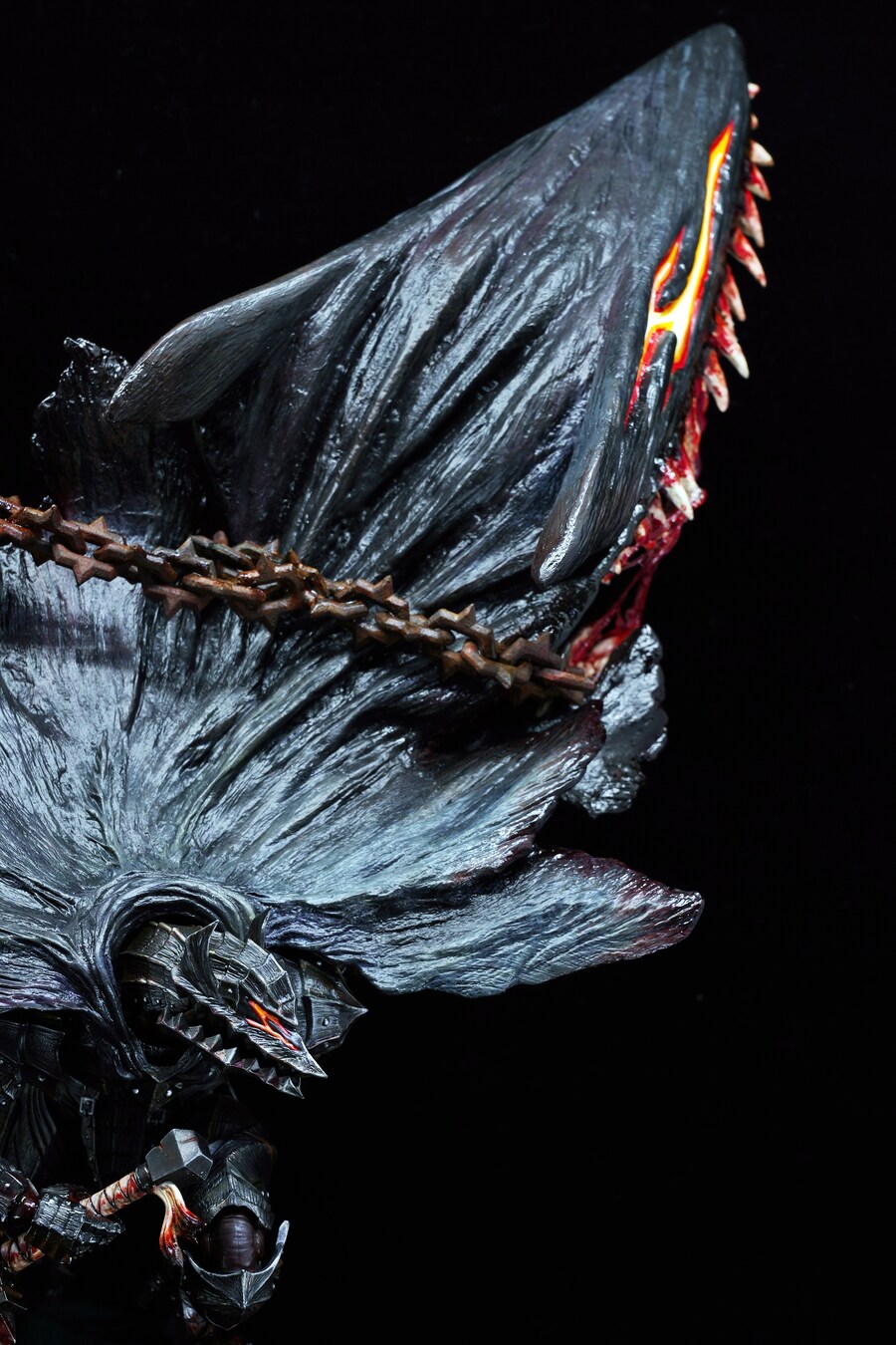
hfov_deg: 17.9
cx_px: 448
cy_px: 672
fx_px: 2837
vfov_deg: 26.7
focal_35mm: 76
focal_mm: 51
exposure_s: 1/1.25
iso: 80
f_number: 11
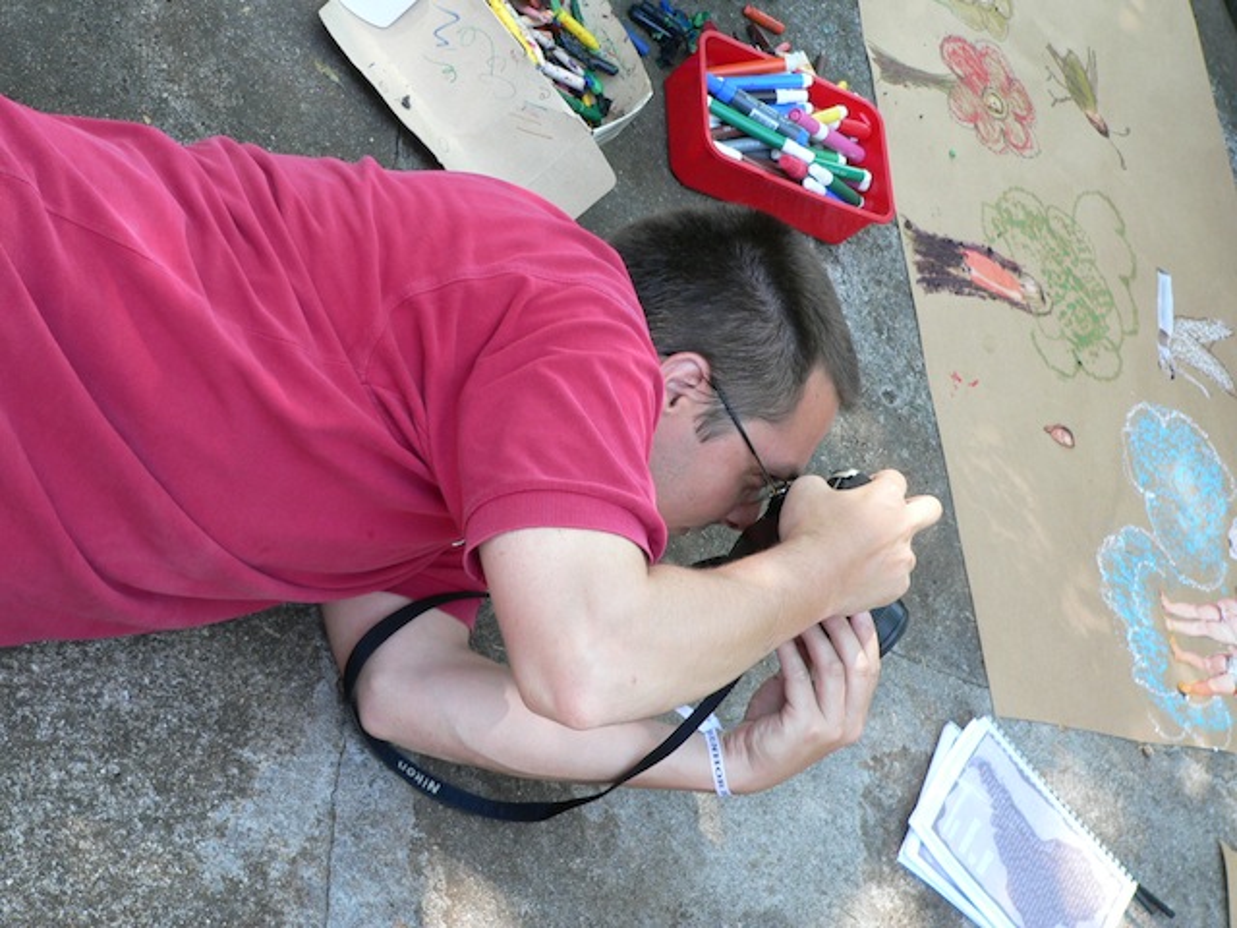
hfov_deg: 30.3
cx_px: 618
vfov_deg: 22.9
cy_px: 464
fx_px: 2287
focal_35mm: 64
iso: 100
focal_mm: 10.7
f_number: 2.8
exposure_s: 1/80
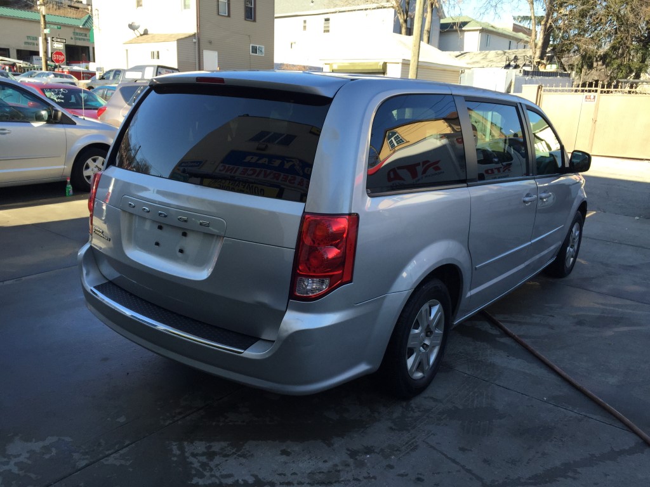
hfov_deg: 61.7
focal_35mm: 29
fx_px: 545
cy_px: 244
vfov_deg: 48.2
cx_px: 325
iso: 32
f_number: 2.2
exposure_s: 1/476
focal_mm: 4.15
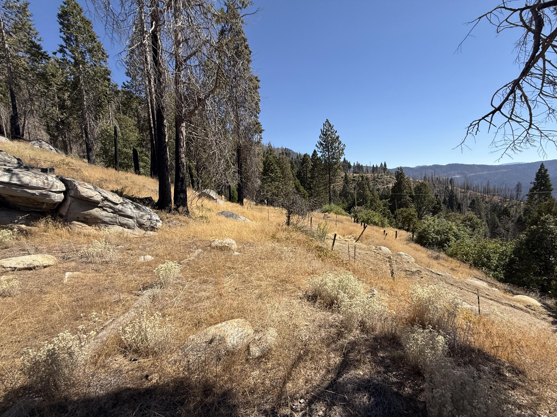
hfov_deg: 98.0
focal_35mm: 15
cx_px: 297
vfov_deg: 81.7
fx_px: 241
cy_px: 221
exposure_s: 1/1848
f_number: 2.2
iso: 50
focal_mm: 2.22
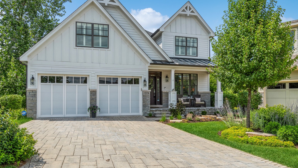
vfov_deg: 49.5
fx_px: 182
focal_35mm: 23
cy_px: 86
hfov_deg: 78.7
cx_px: 144
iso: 250
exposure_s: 1/800
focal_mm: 14
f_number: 8
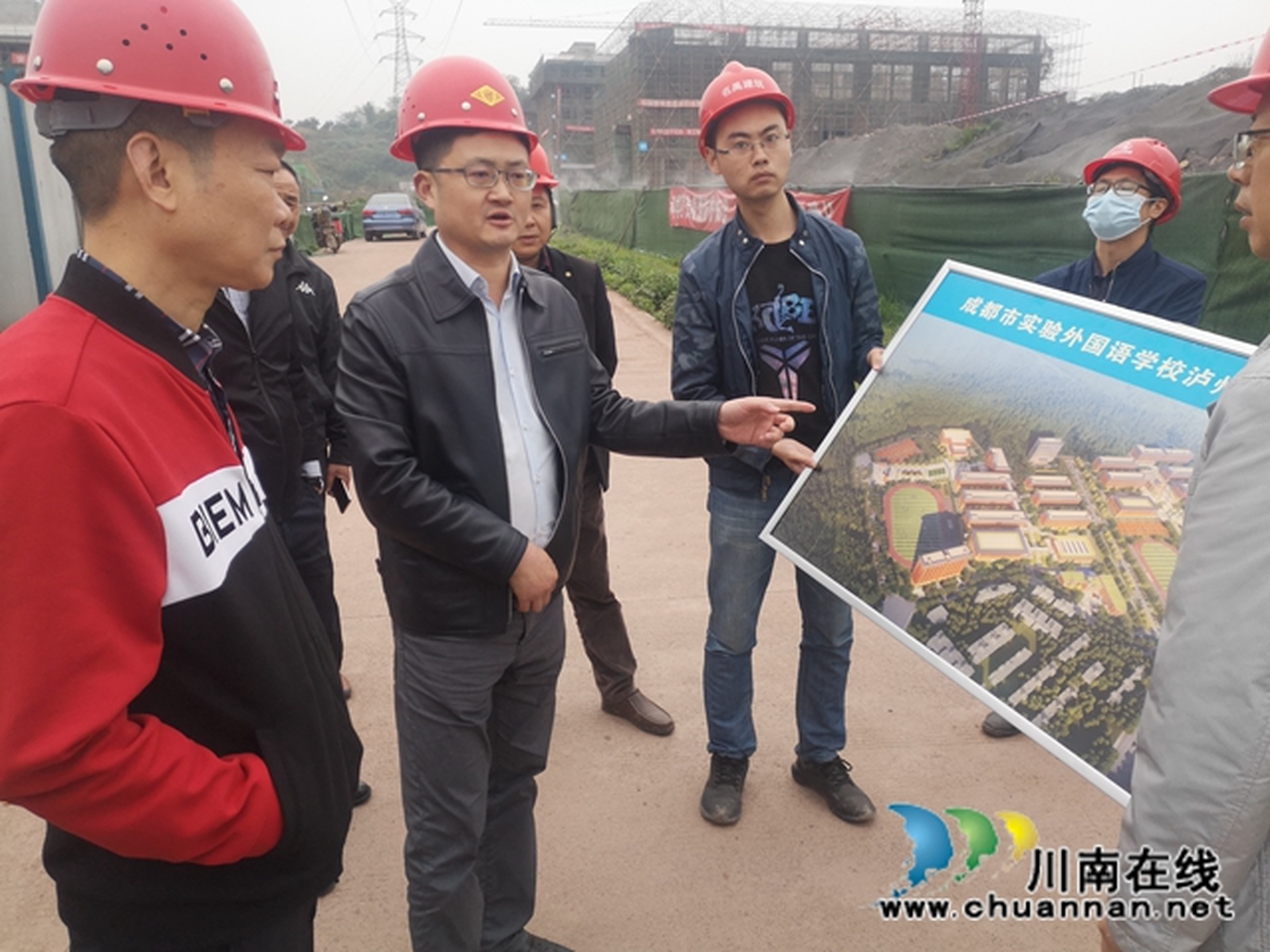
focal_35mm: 27
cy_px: 476
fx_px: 991
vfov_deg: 51.4
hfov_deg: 65.3
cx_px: 635
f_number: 1.8
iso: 50
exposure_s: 1/367
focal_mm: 3.95
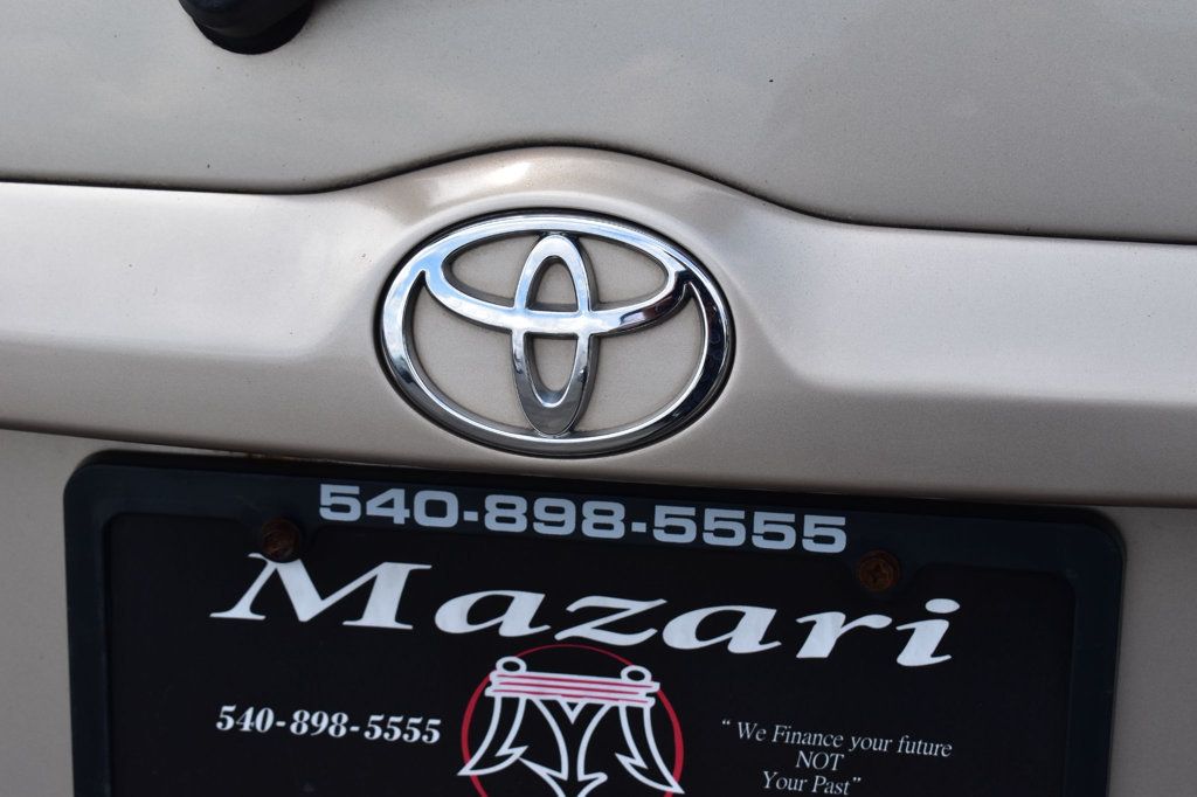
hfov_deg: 28.1
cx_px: 598
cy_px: 398
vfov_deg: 18.9
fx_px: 2393
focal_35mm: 72
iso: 400
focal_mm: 48
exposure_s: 1/400
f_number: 11
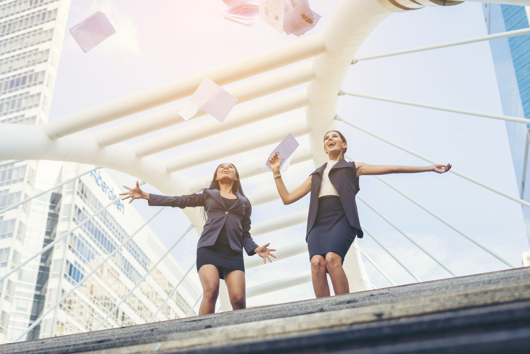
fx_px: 736
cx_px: 265
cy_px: 177
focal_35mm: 50
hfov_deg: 39.6
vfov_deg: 27.0
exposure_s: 1/800
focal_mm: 50
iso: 250
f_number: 4
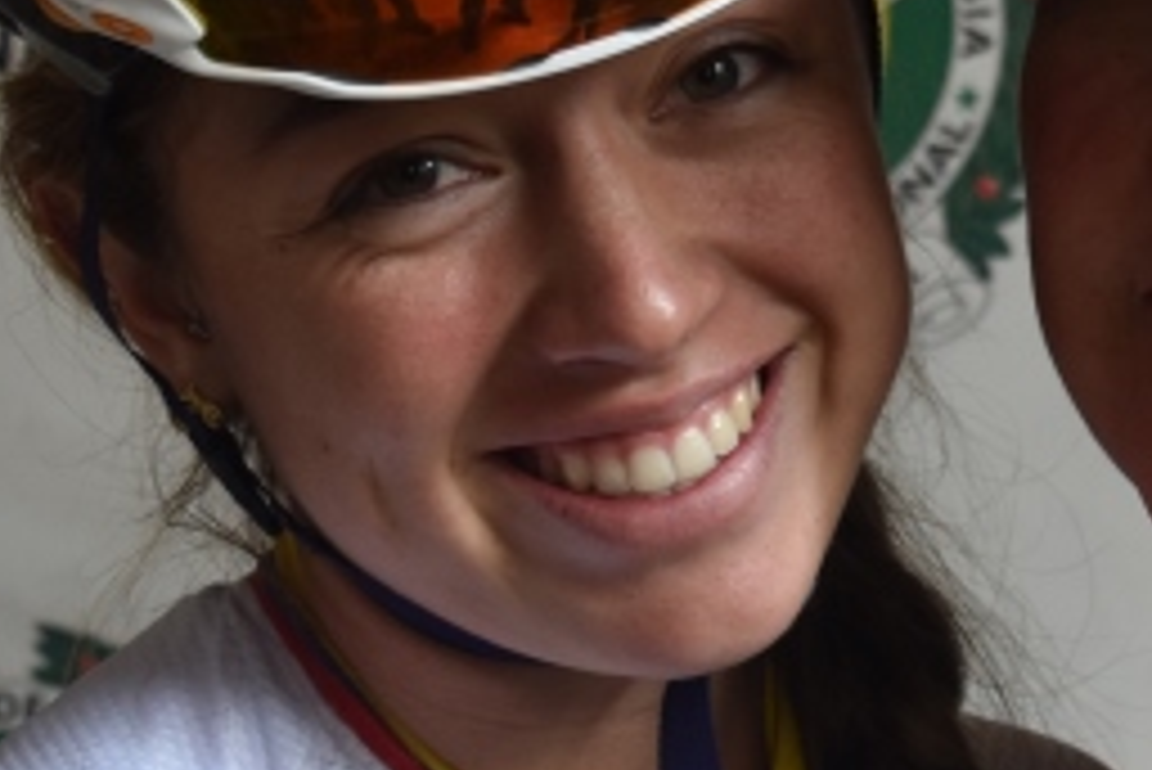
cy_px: 475
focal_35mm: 150
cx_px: 1089
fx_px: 4803
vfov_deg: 9.2
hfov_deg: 13.5
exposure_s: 1/80
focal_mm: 25
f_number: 4.5
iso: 400
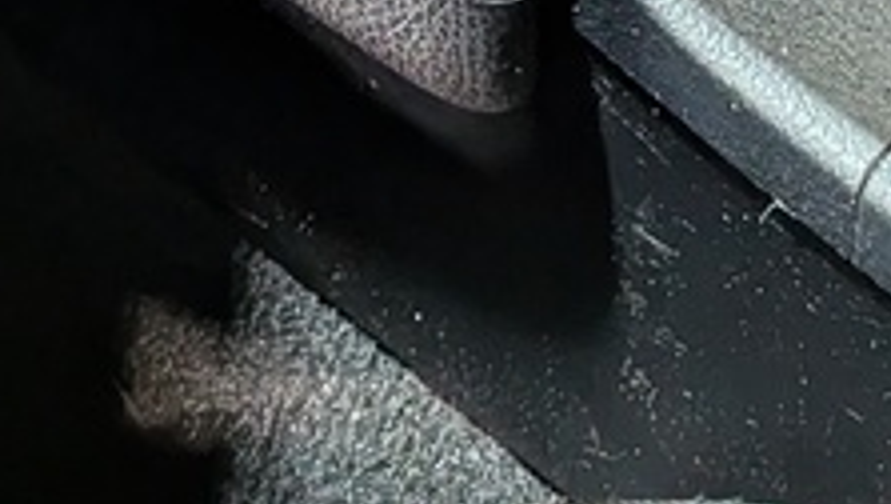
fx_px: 2838
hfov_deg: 17.6
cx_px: 763
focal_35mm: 120
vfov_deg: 8.5
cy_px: -1012
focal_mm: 4.53
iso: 56
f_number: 1.7
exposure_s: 1/38.4
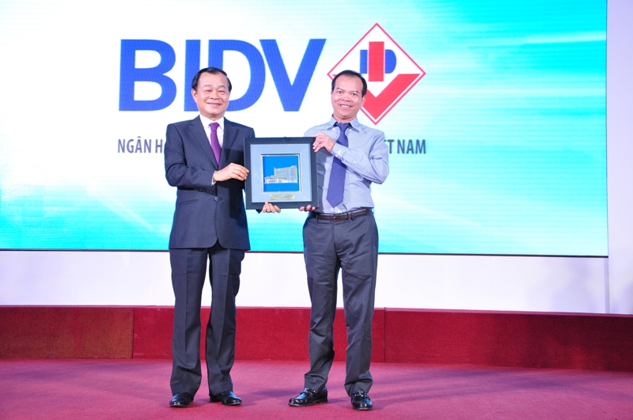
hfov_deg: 41.2
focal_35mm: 48
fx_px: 843
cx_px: 316
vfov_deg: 28.0
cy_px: 210
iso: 640
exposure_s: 1/60
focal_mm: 32
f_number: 5.6
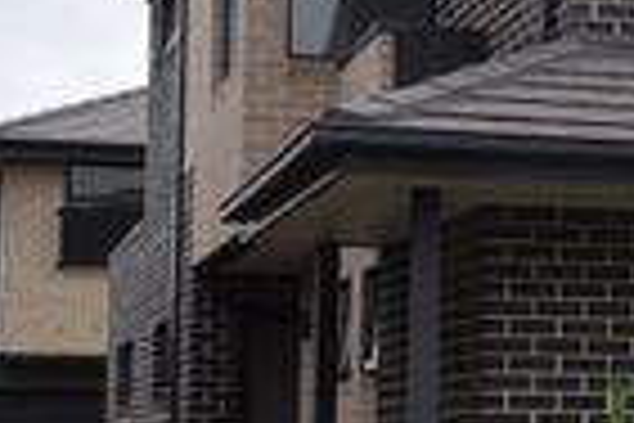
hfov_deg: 16.6
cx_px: 688
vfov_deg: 11.4
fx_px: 2113
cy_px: 241
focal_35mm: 120
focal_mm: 24
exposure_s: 1/250
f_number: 8
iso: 360
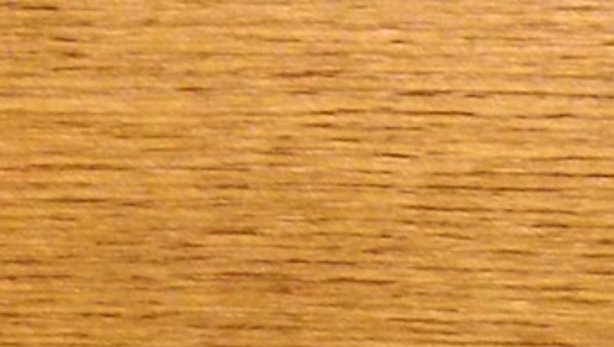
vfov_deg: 6.1
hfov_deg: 12.2
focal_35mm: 167
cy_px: 1354
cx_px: 942
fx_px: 2721
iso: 160
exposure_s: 1/20
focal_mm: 4.13
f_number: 2.4
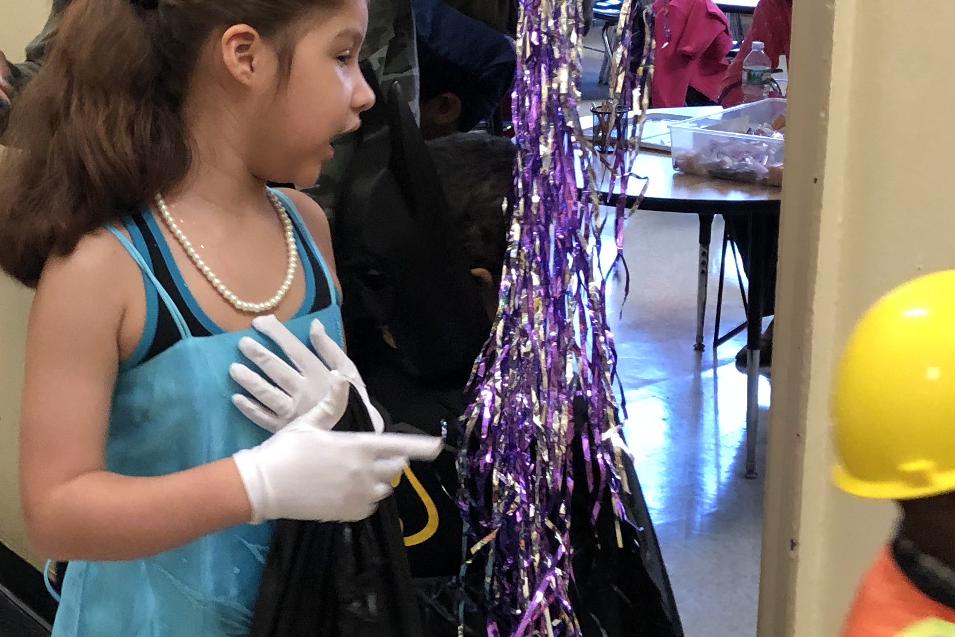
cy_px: 346
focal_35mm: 73
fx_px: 1937
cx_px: 151
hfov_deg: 27.0
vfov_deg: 18.7
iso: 50
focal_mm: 3.99
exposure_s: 1/15
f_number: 1.8
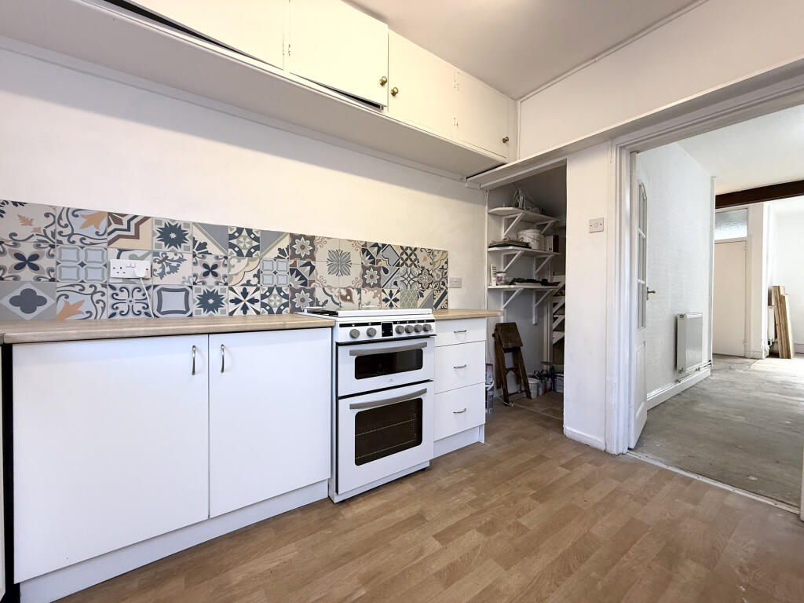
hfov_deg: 102.1
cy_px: 302
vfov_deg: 85.7
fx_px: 325
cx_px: 402
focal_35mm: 14
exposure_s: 1/100
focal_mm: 2.22
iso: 200
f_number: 2.2
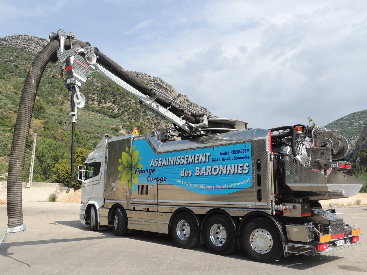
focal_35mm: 33
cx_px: 184
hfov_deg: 55.4
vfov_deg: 42.9
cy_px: 138
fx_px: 350
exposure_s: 1/1000
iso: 100
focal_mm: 5.8
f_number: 3.2
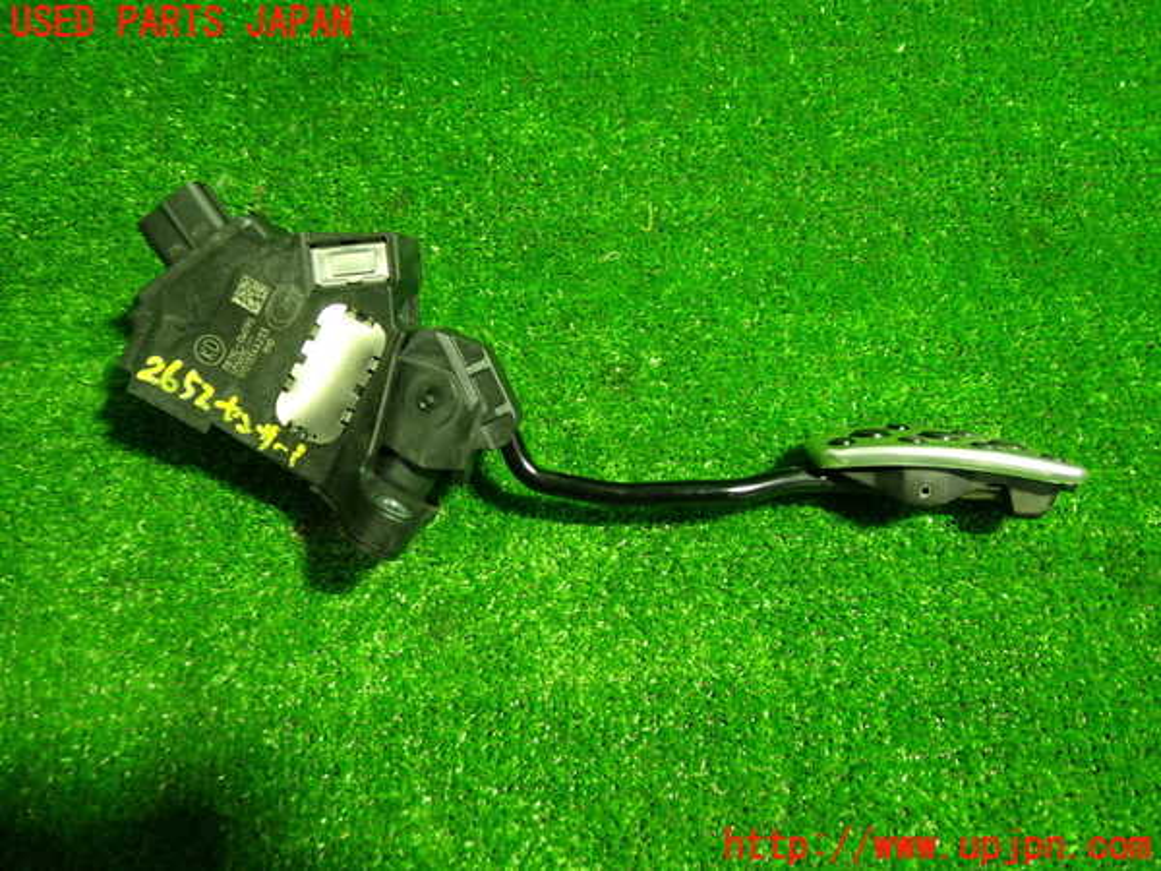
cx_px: 580
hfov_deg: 60.0
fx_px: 1006
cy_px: 436
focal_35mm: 30
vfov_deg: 46.8
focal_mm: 5.4
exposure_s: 1/30
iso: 500
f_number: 2.3
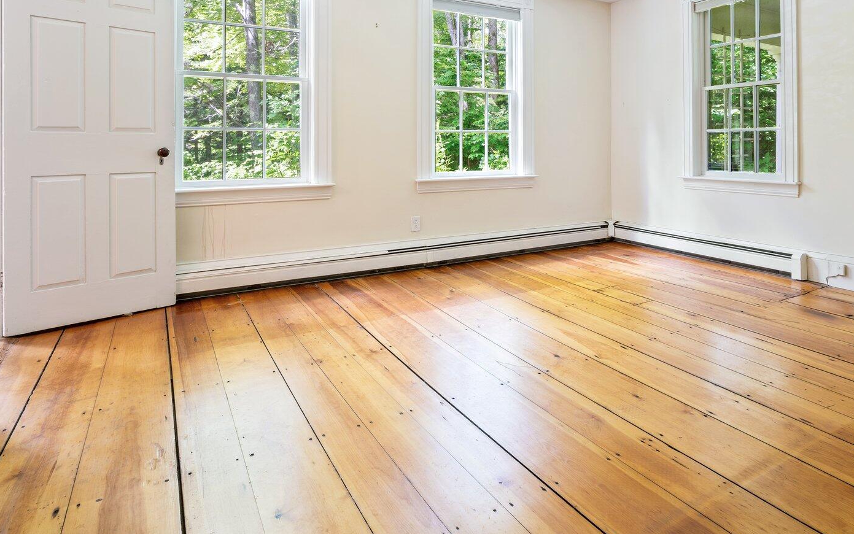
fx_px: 559
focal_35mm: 24
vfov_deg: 49.3
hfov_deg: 72.9
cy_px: 143
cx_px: 557
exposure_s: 1.6
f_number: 9
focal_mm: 16
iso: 125
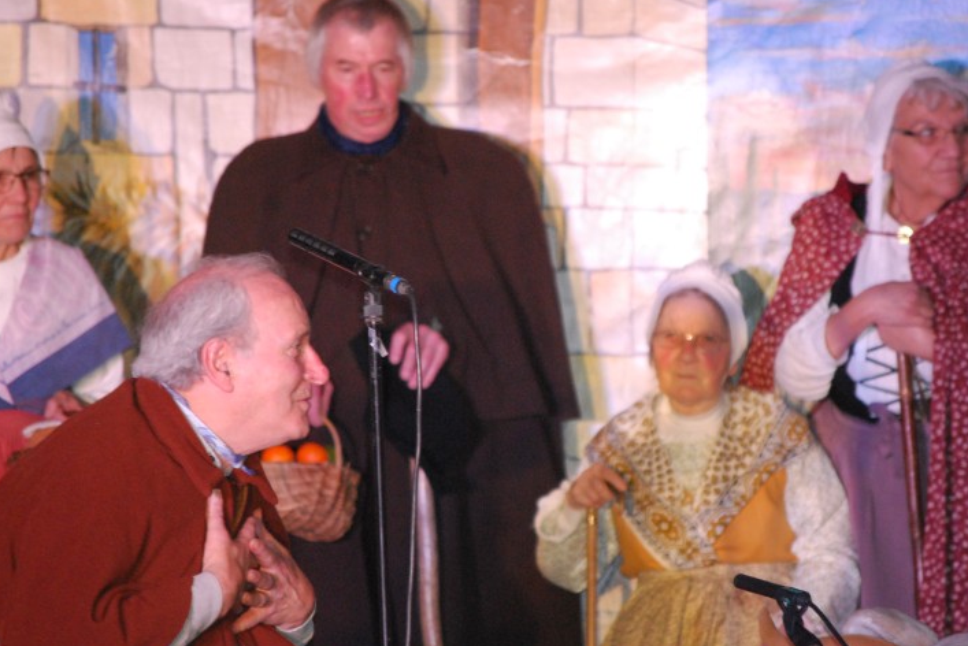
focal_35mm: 272
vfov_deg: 5.1
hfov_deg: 7.6
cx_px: 489
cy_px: 354
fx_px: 7316
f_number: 5.3
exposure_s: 1/60
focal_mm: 160
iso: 1600
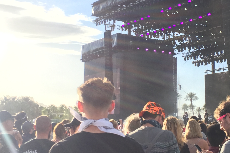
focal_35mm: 61
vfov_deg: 22.1
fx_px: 390
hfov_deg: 32.6
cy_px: 43
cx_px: 153
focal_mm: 4.15
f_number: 2.2
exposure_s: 1/942
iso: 32
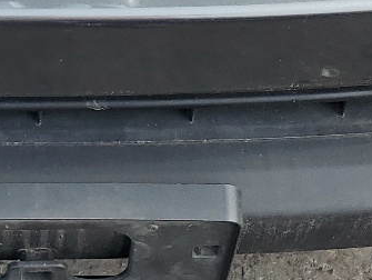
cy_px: -351
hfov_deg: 15.7
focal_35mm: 124
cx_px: 32
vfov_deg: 10.6
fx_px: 1334
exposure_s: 1/1250
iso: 50
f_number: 1.5
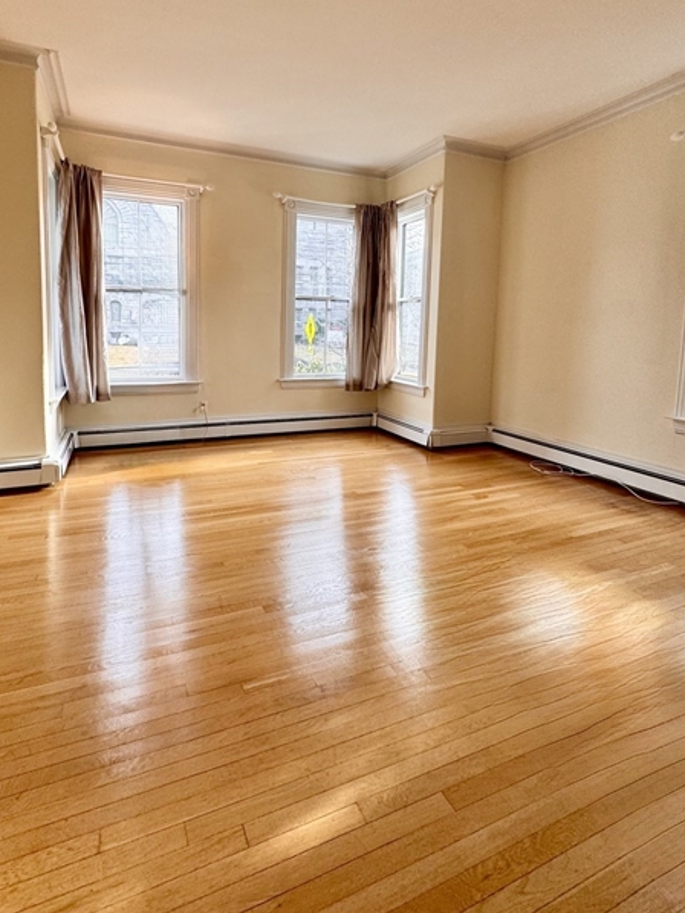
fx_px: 475
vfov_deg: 86.8
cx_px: 309
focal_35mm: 18
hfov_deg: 71.4
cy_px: 372
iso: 64
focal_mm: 2.22
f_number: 2.2
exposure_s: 1/120
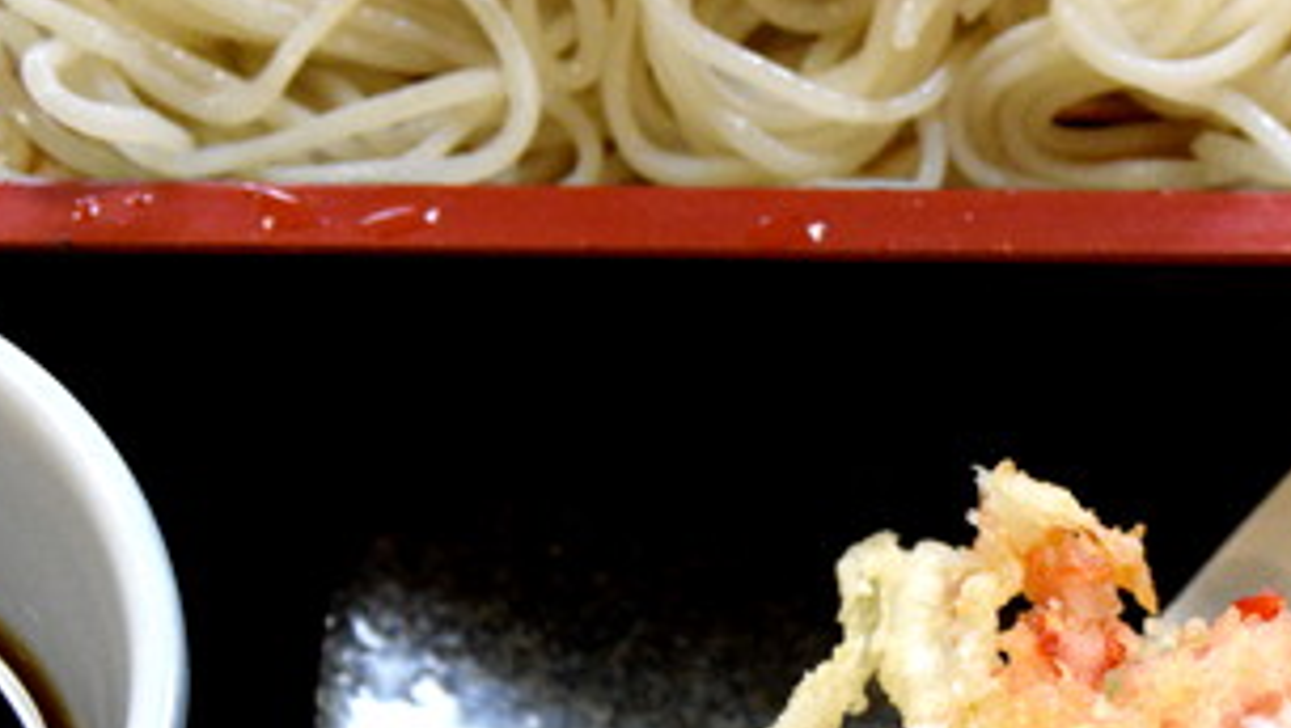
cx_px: 1147
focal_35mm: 126
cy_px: 641
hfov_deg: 16.8
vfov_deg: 9.6
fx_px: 4323
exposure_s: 1/250
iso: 4000
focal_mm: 35
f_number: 5.6
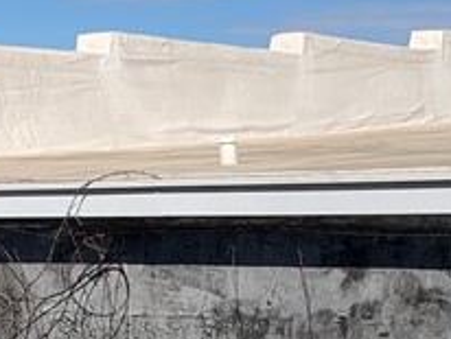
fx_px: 1683
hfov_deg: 15.2
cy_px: 499
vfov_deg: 11.1
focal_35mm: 129
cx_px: 144
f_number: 1.8
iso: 25
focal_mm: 4.25
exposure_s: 1/3185
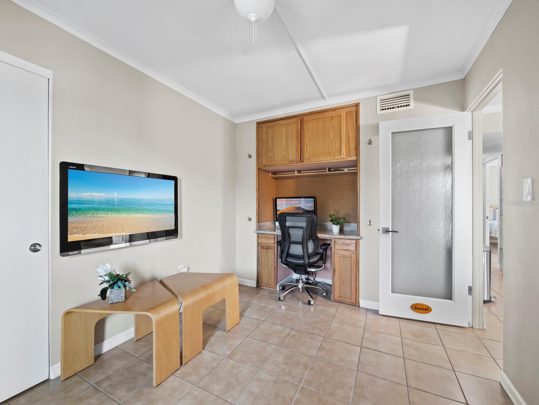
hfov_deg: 102.0
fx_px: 218
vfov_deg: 85.7
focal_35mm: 14
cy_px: 202
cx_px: 270
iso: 500
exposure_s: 2
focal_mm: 7
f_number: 11
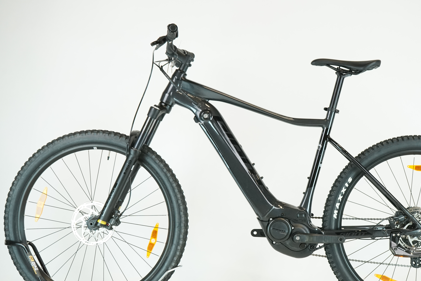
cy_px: 171
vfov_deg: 22.6
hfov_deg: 33.3
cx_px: 257
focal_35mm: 60
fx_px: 702
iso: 2000
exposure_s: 1/200
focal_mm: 47
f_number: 6.3
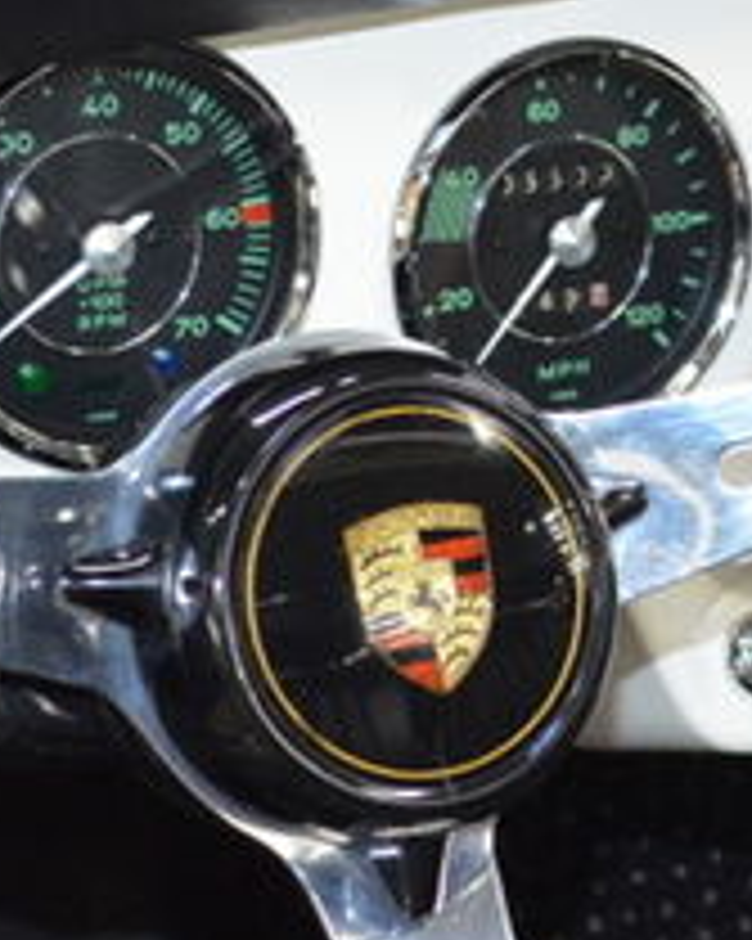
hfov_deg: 12.3
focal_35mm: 124
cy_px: 585
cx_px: 720
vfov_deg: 15.5
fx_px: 3452
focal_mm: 18
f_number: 3.5
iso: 1600
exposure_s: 1/60
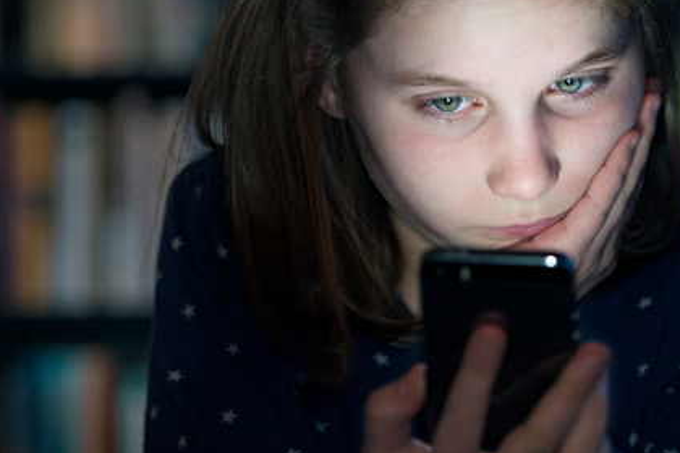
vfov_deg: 7.1
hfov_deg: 10.6
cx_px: 453
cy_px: 190
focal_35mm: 193
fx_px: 3645
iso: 1250
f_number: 3.5
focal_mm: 112
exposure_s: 1/20
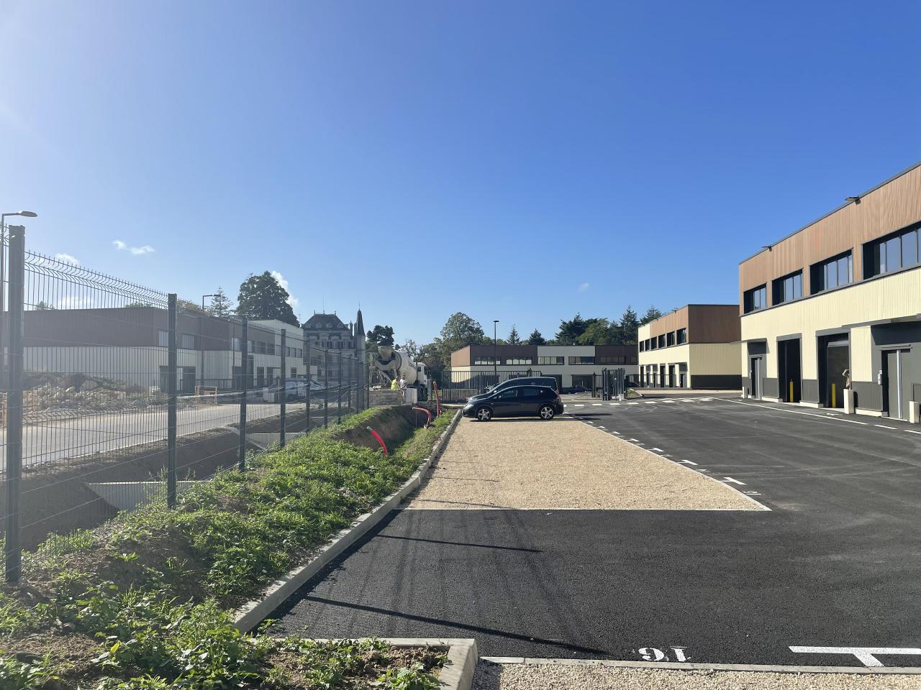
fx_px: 692
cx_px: 460
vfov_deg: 53.1
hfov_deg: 67.3
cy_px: 345
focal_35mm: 26
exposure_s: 1/5051
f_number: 1.6
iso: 32
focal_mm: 4.2
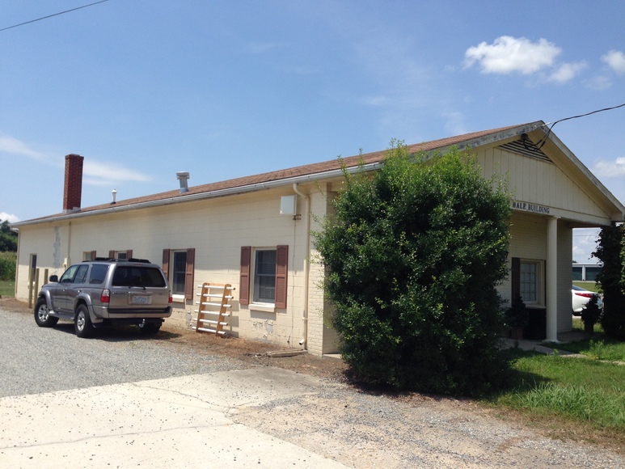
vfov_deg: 43.0
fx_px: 596
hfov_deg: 55.3
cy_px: 234
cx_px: 312
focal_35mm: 33
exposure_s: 1/1869
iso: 50
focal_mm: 4.12
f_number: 2.4
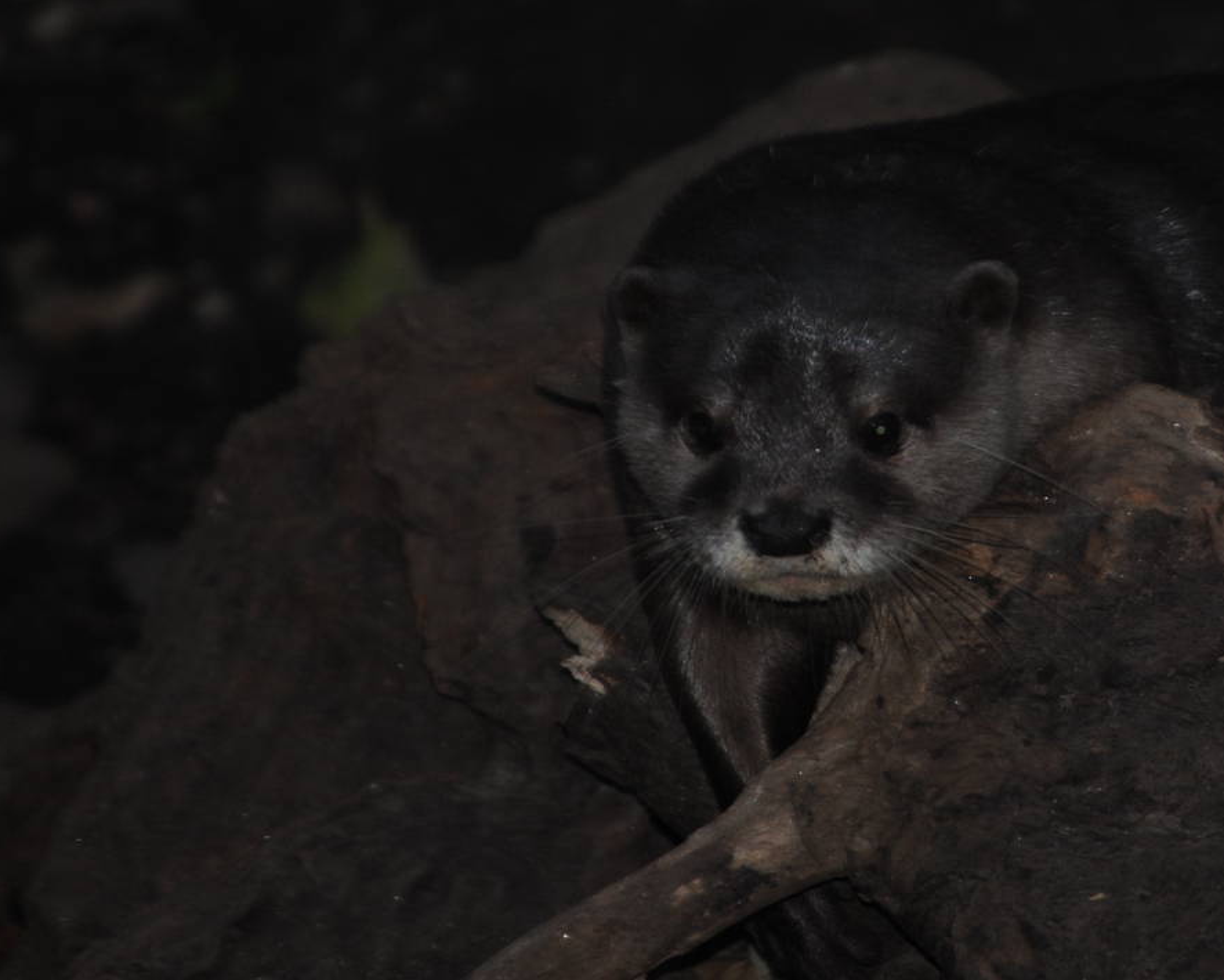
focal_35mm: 509
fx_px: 18441
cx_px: 891
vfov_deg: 3.0
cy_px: 284
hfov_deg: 3.8
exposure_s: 1/60
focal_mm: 200
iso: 200
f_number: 5.6
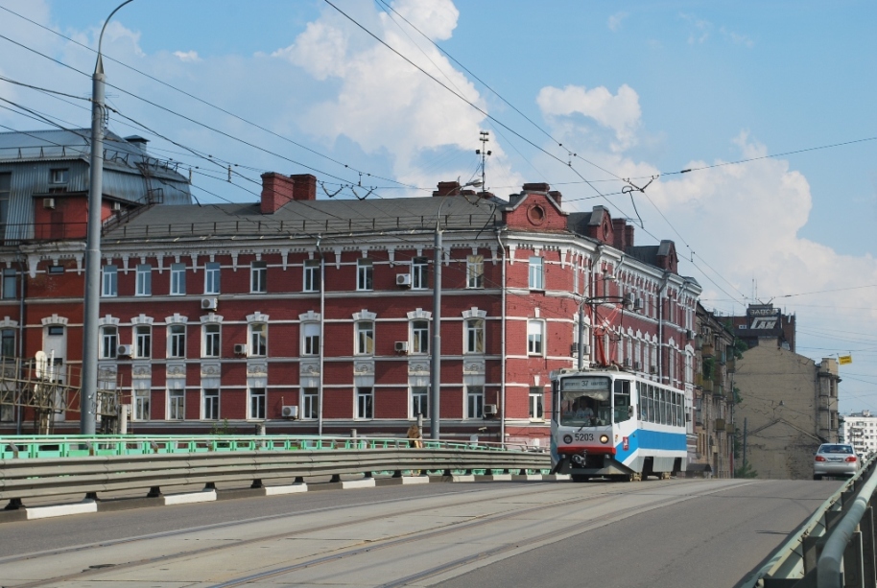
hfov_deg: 24.6
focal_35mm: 82
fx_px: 2013
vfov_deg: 16.6
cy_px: 294
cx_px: 438
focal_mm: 55
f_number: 8
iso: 100
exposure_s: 1/250
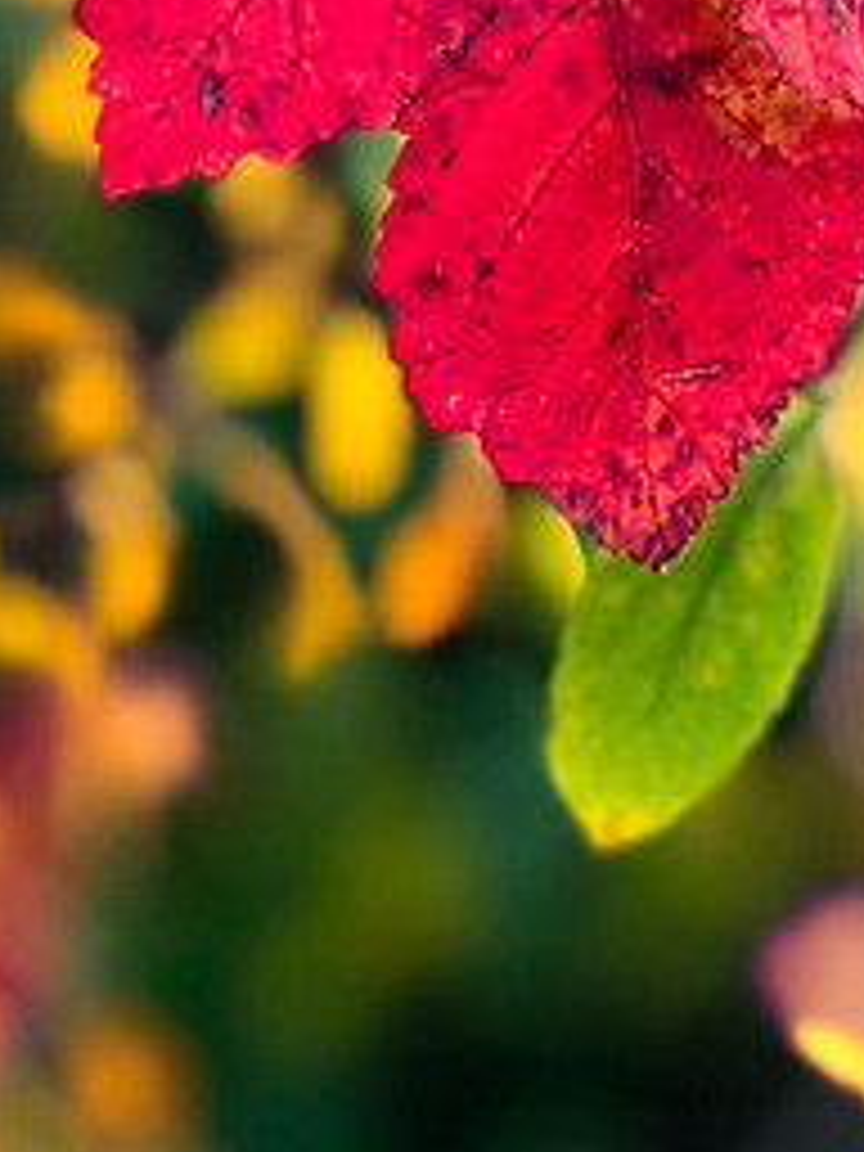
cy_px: -385
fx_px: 6323
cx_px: 896
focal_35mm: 190
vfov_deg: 10.2
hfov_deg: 7.8
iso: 80
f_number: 2.8
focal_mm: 6.6
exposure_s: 1/100
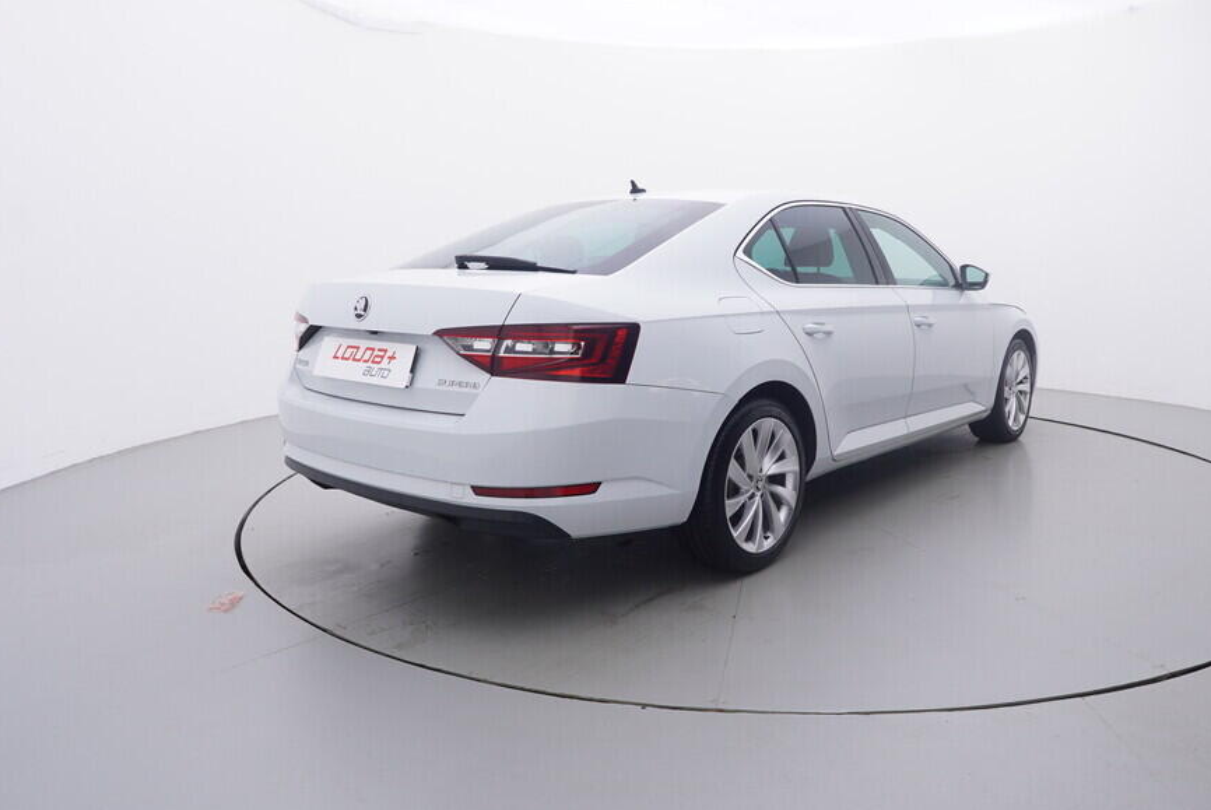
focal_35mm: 27
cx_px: 702
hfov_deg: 67.7
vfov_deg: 48.6
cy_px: 354
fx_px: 895
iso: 200
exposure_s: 1/80
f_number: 5
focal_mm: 15
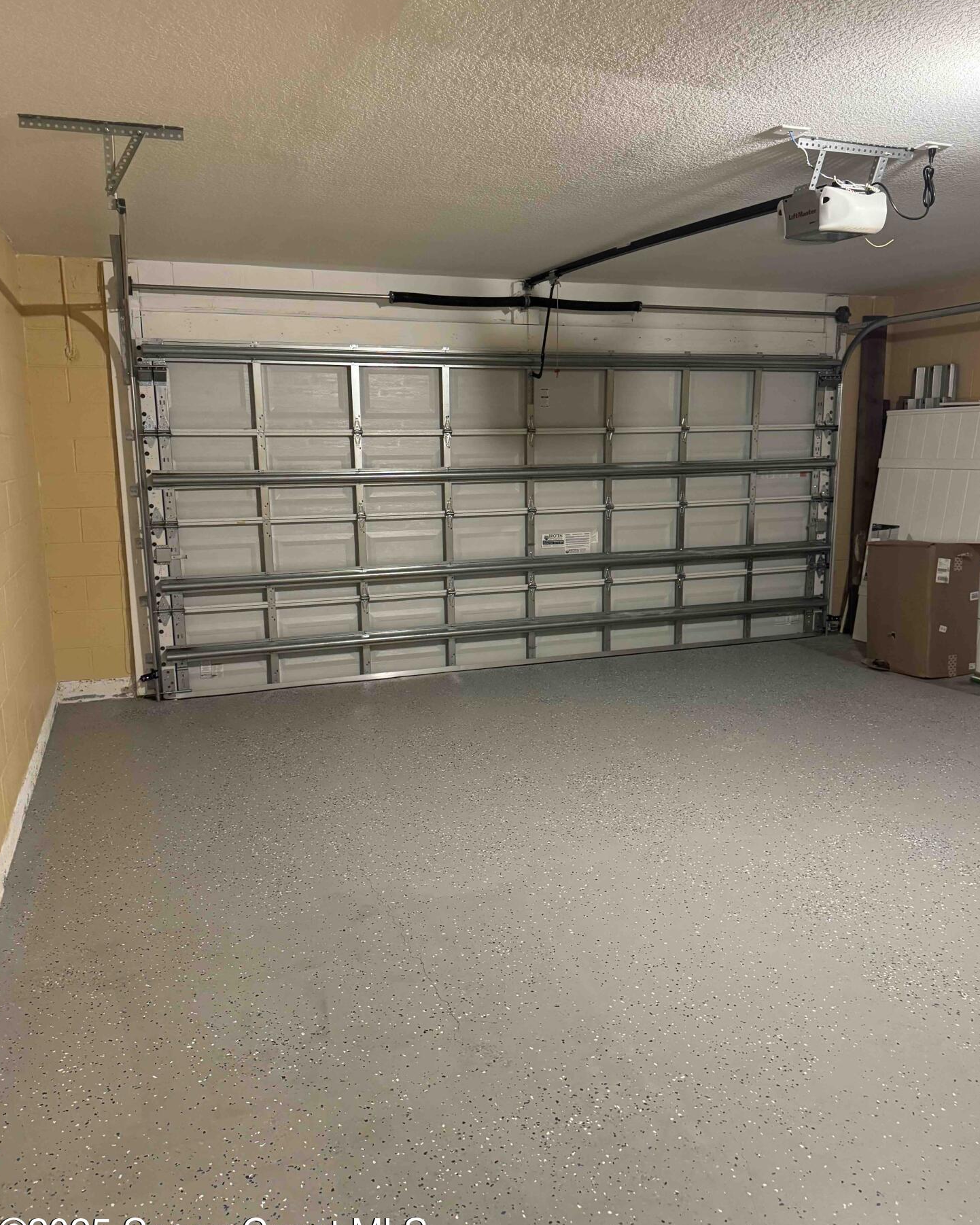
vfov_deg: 66.0
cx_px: 505
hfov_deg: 54.9
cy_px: 615
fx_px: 942
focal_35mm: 26
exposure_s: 1/60
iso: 800
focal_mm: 6.76
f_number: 1.78
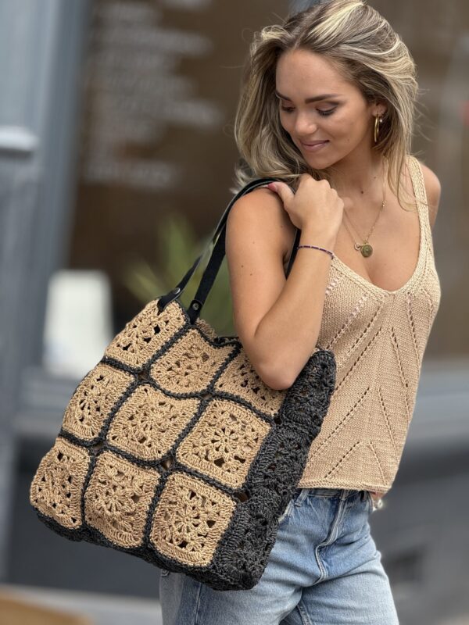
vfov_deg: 16.4
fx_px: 2168
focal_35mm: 120
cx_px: 234
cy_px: 312
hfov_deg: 12.3
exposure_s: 1/328
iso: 50
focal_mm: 15.66
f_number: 2.8
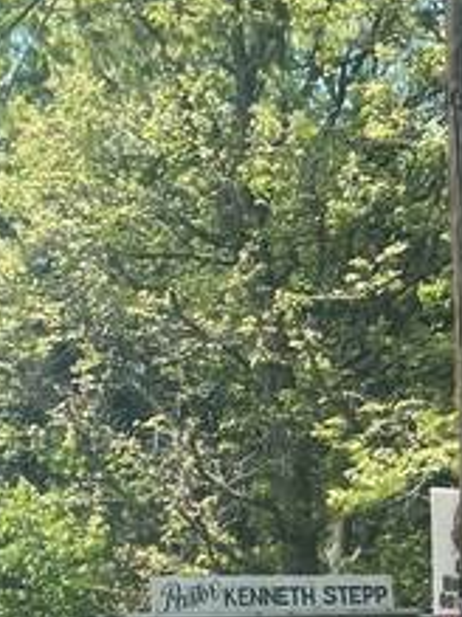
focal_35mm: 114
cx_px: 969
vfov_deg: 16.7
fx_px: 2031
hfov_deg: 11.5
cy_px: 679
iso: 32
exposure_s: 1/1125
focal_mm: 4.2
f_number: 1.6
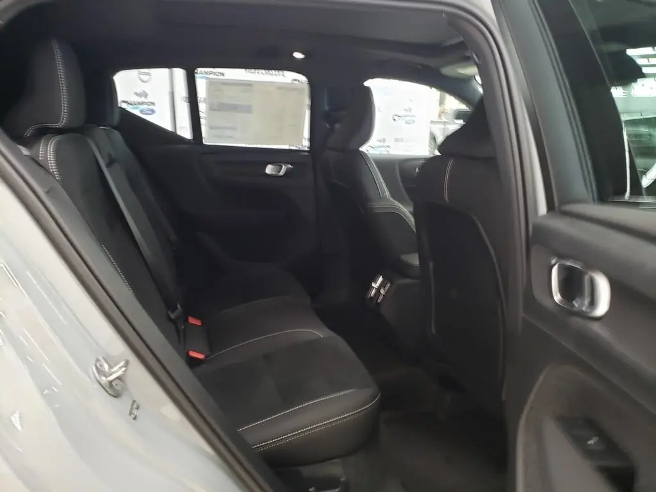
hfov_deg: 67.3
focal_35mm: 26
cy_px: 246
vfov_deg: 53.1
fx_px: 493
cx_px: 328
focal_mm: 4.3
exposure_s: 1/10
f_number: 2.4
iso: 250
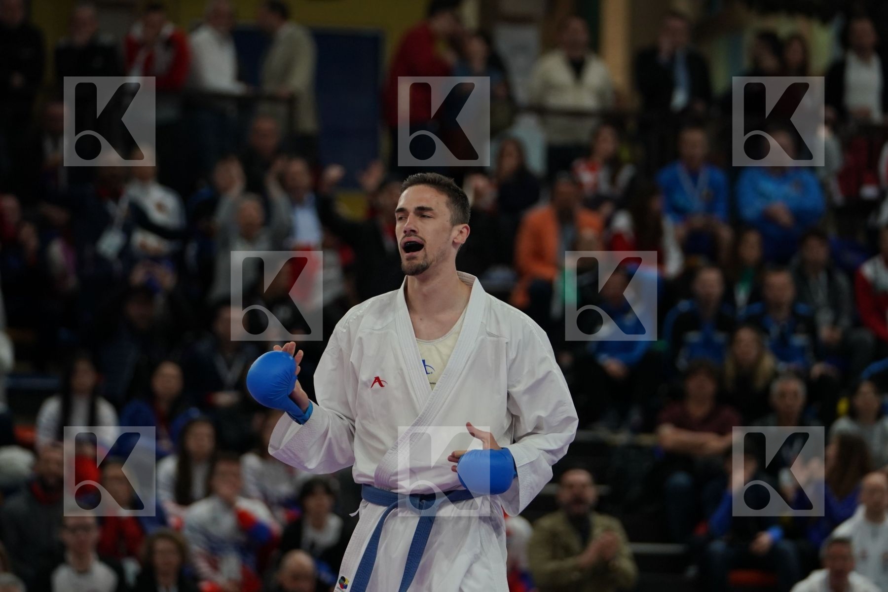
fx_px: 5550
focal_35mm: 225
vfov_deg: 6.1
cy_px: 296
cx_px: 444
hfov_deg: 9.1
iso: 1250
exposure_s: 1/1000
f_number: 2.8
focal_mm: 150
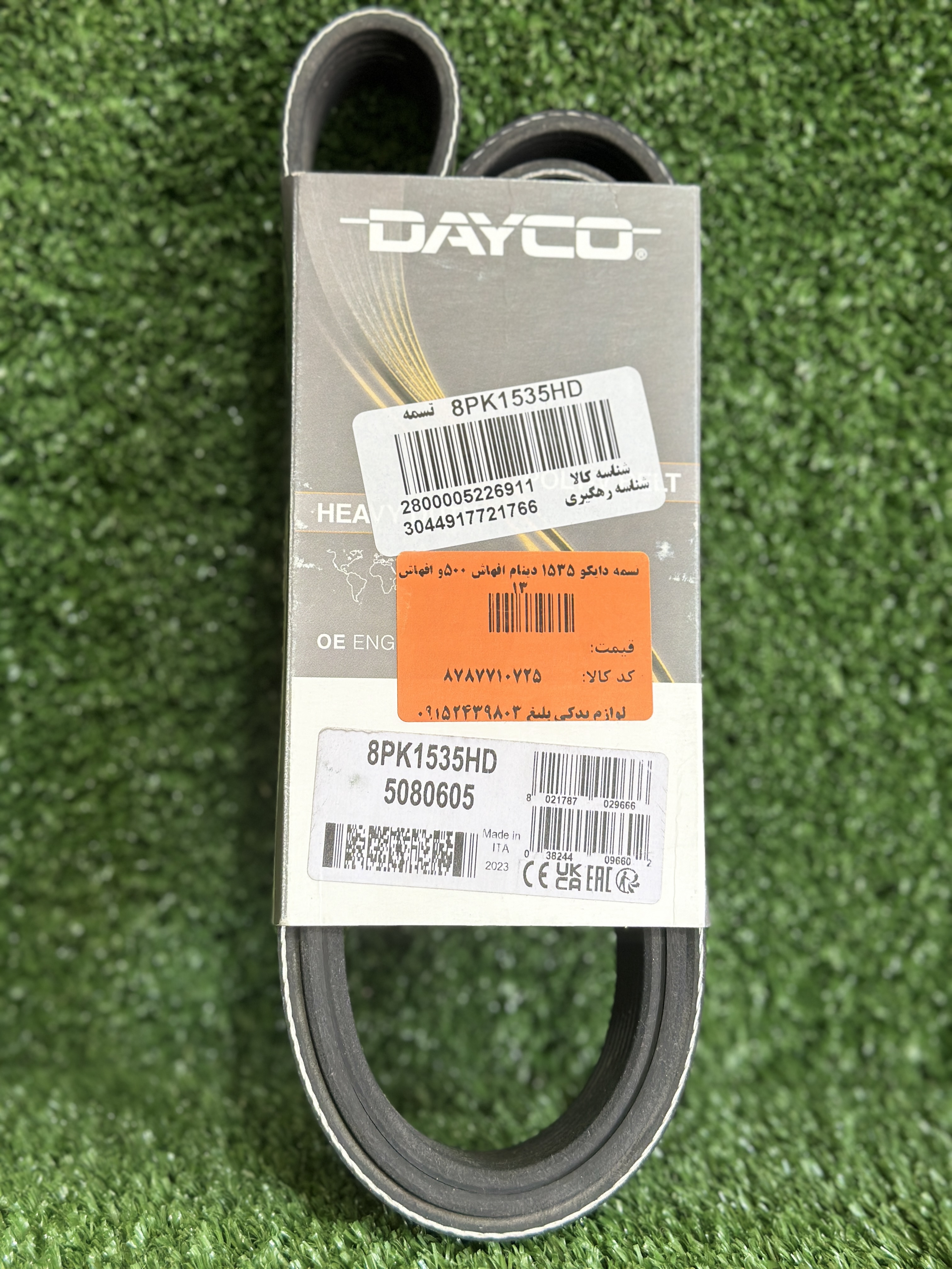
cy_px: 634
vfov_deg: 39.7
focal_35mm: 48
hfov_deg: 30.3
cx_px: 476
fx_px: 1760
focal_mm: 6.86
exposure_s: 1/50
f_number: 1.78
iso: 64
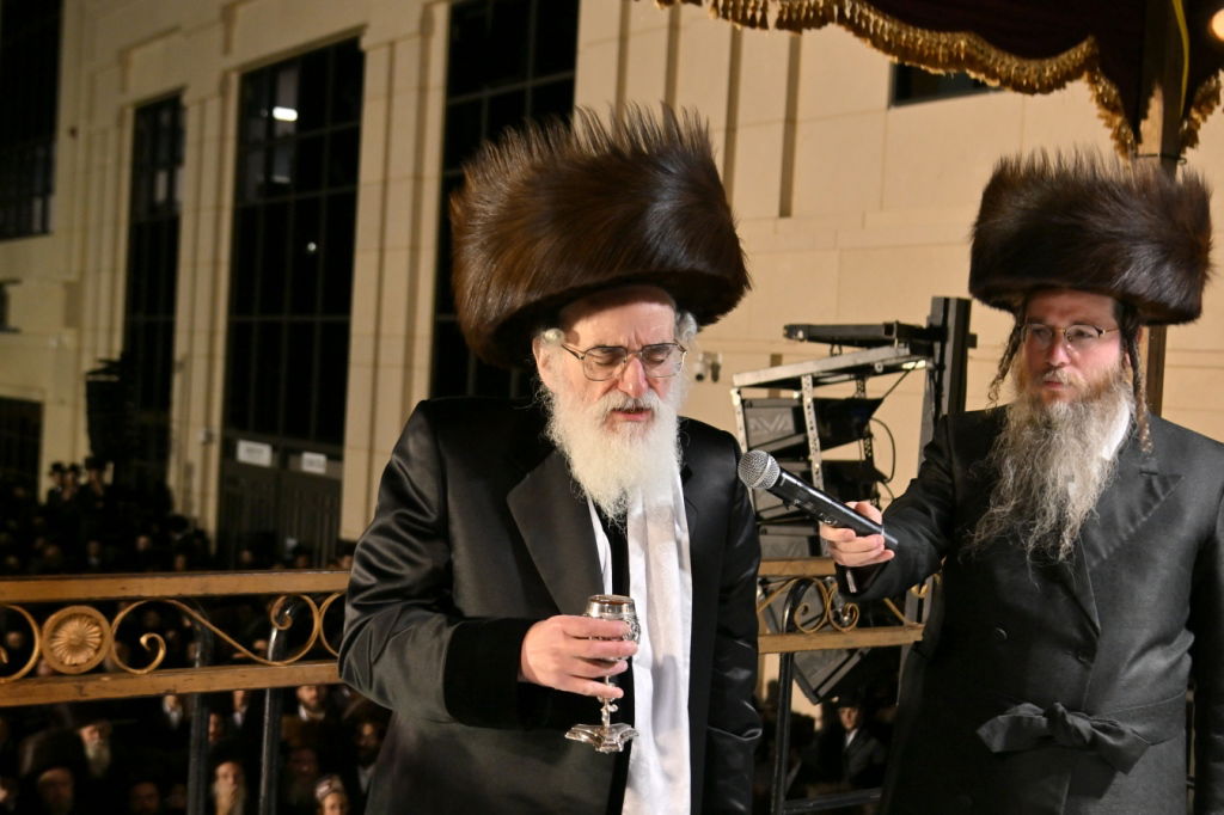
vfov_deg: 29.2
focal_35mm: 46
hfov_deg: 42.8
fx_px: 1563
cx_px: 612
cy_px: 408
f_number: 4
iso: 320
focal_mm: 31
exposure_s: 1/125
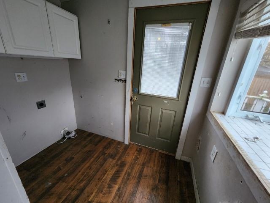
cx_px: 135
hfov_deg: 106.2
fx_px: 101
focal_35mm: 13
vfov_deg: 89.9
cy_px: 102
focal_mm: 2.2
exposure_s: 1/30
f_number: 2.2
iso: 500
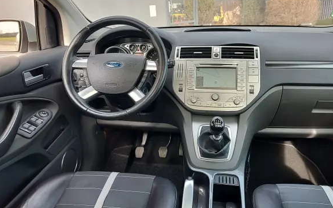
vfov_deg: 46.0
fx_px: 245
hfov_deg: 68.3
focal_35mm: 27
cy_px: 98
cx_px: 181
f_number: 1.8
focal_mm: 5.56
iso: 100
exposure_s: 1/185
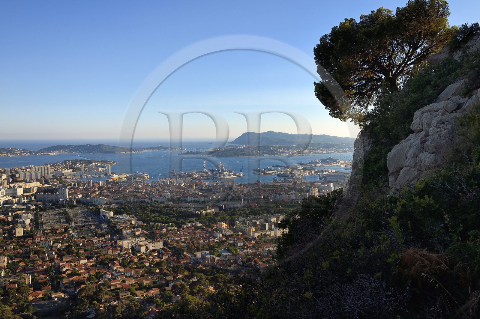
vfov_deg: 41.0
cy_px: 160
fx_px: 426
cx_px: 240
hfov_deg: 58.8
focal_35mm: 32
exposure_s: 1/250
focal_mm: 32
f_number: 11
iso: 200
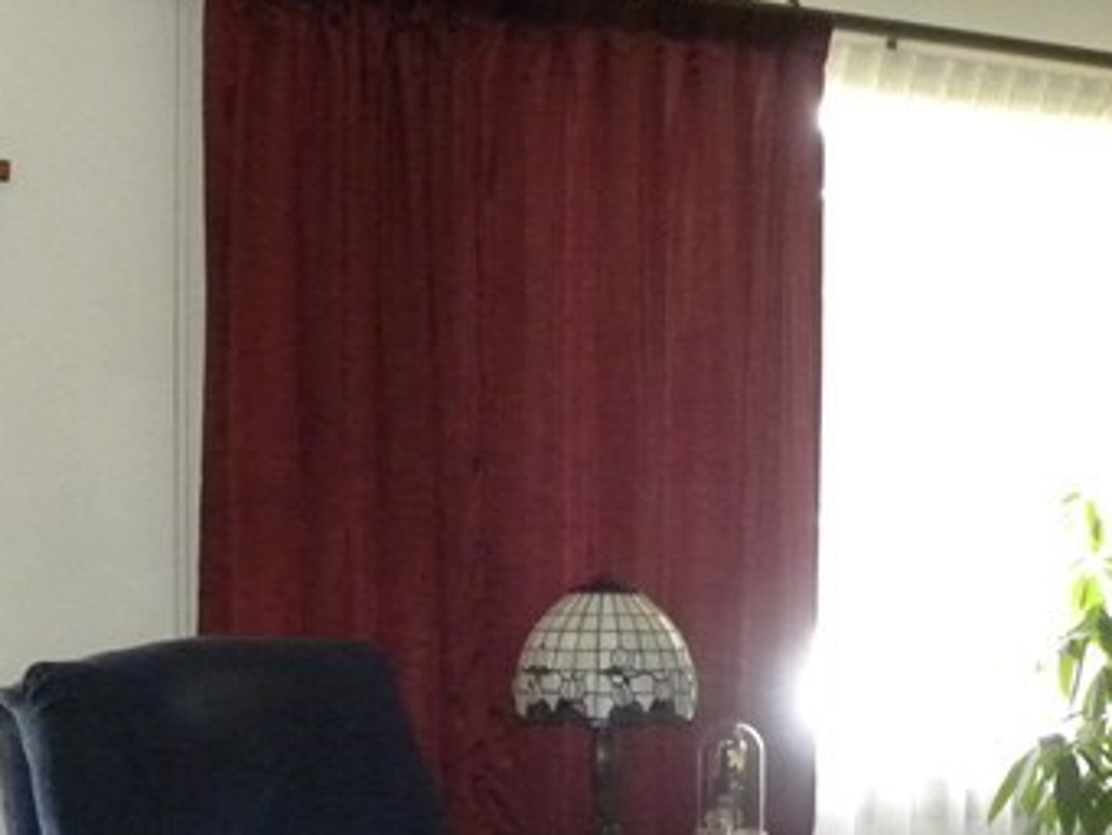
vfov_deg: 18.4
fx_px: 2507
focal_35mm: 78
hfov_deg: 24.8
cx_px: 786
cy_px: 842
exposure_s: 1/30.1
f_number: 2.8
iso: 400
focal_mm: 4.6
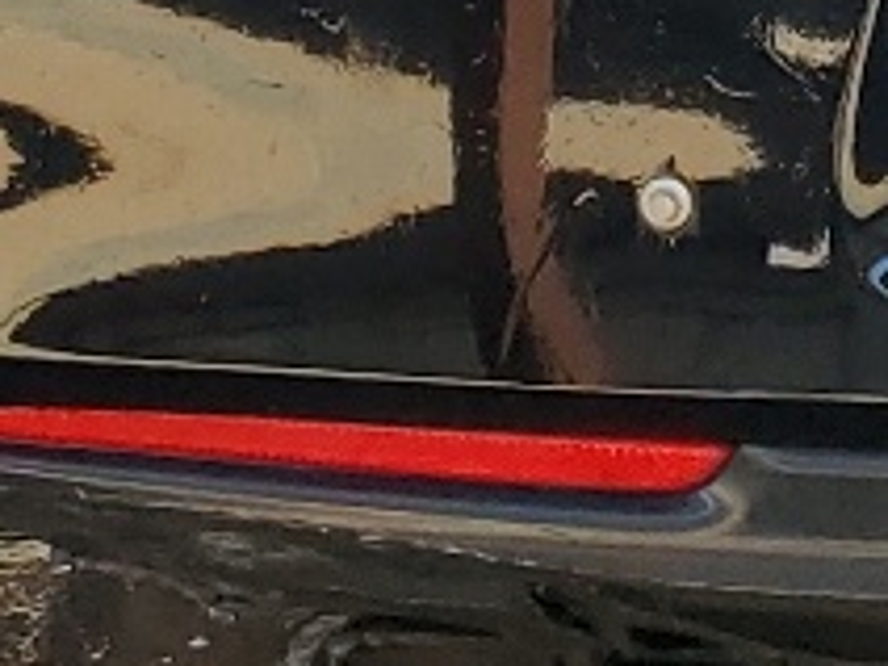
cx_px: 2140
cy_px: -1118
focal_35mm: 196
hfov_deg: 9.1
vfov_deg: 7.0
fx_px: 5028
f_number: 1.5
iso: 50
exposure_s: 1/400
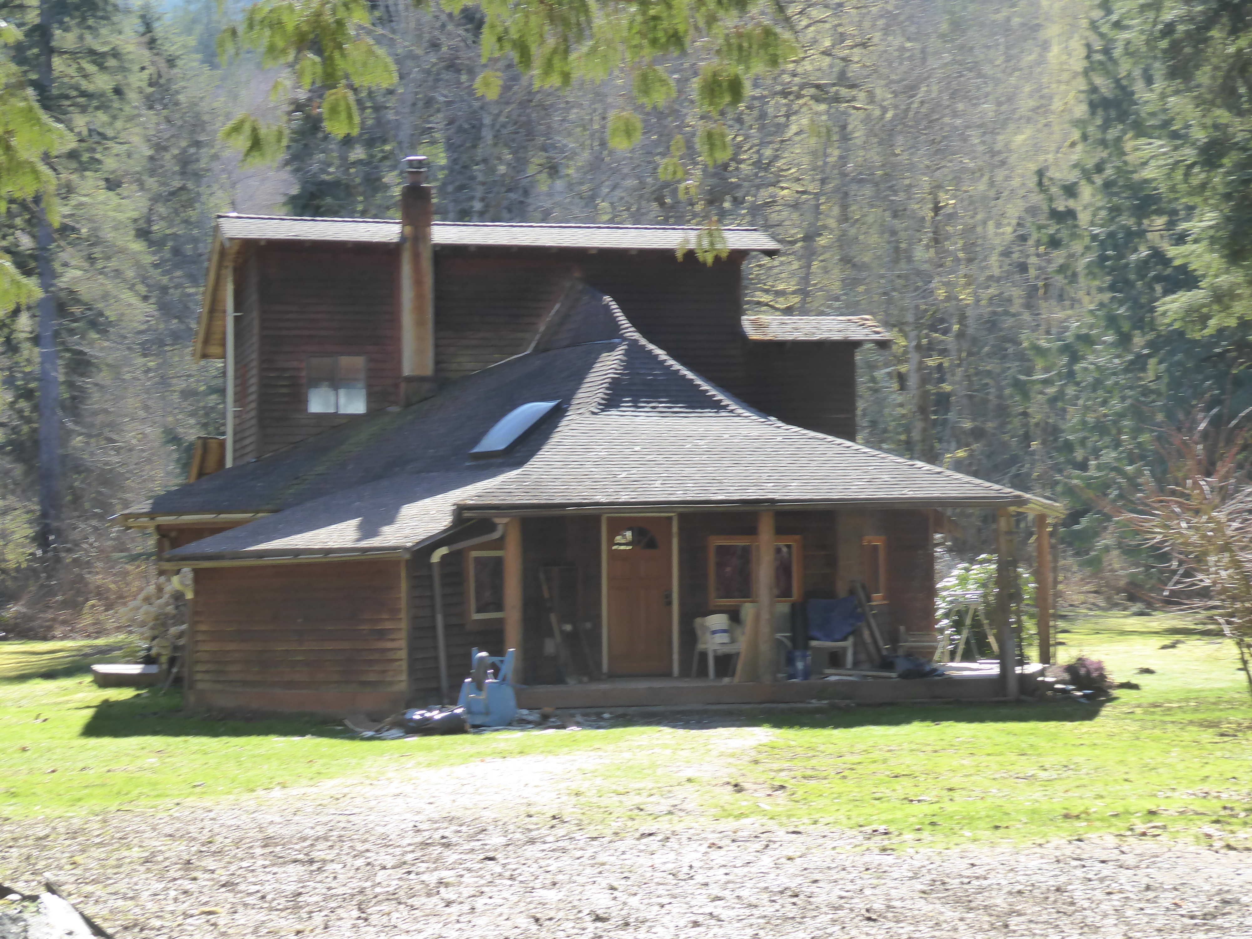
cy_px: 470
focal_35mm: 75
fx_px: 2713
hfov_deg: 26.0
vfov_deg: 19.6
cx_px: 626
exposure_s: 1/125
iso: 160
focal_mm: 12.5
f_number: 4.5
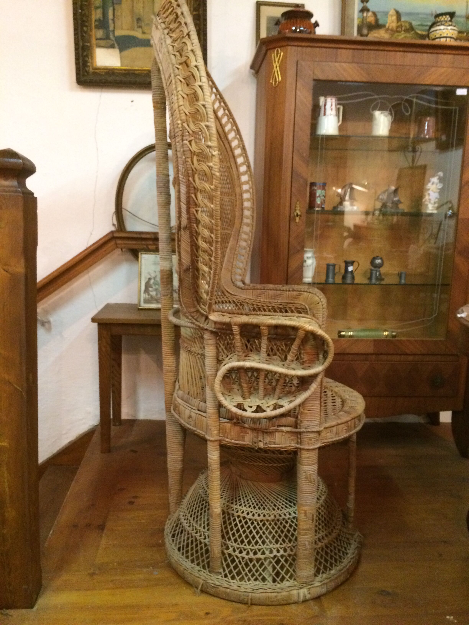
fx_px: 524
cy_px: 312
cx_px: 234
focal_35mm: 29
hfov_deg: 48.2
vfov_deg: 61.7
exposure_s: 1/17
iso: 250
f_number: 2.2
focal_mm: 4.15
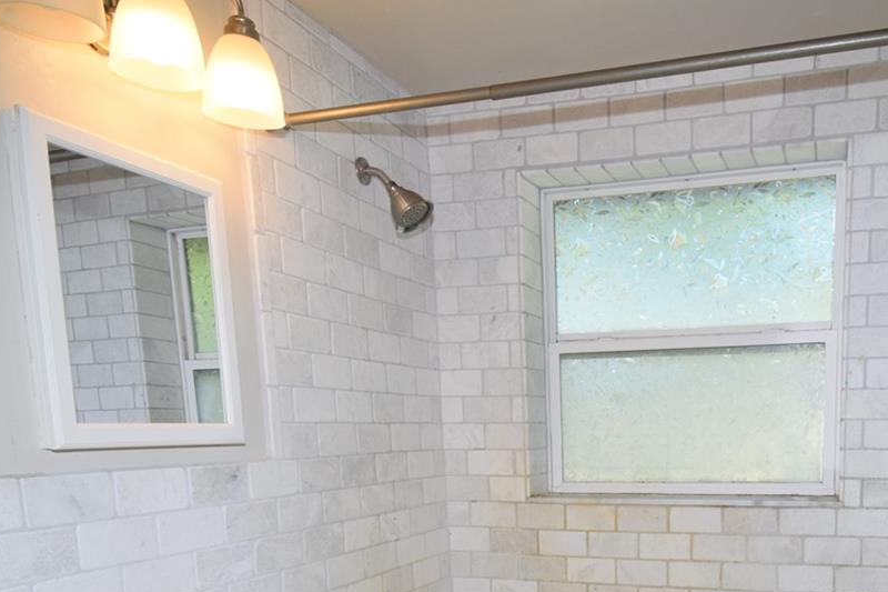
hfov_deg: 59.8
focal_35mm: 30
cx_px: 623
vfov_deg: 40.2
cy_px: 539
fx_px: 740
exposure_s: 1/160
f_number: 6.3
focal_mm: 10
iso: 400
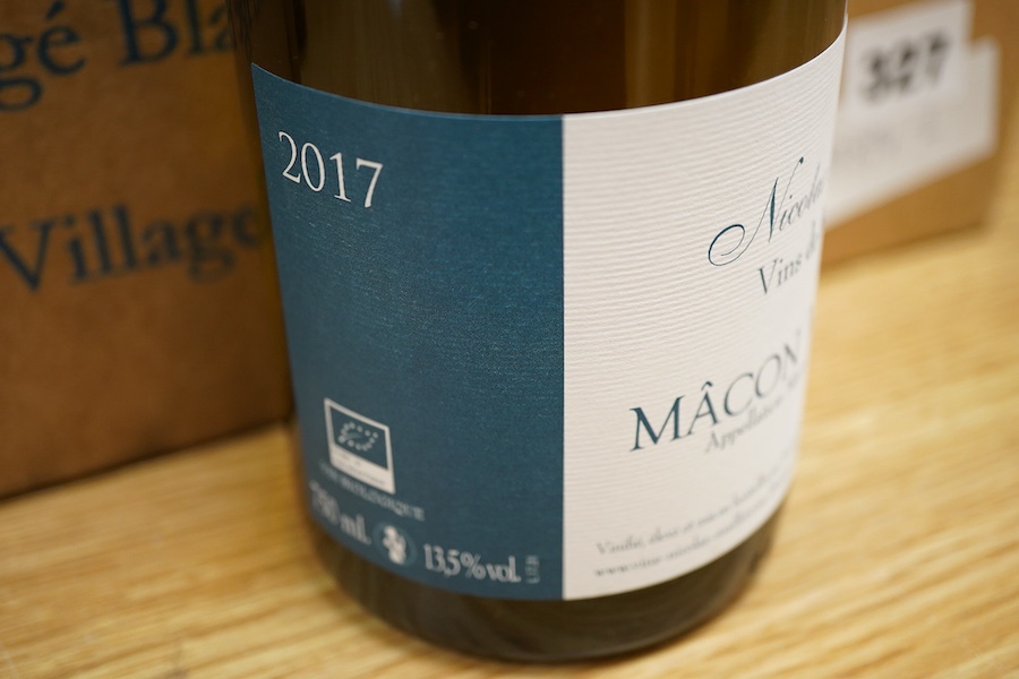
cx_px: 510
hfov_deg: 43.6
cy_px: 340
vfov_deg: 29.9
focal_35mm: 45
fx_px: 1274
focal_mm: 30
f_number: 5.6
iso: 1250
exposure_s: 1/125
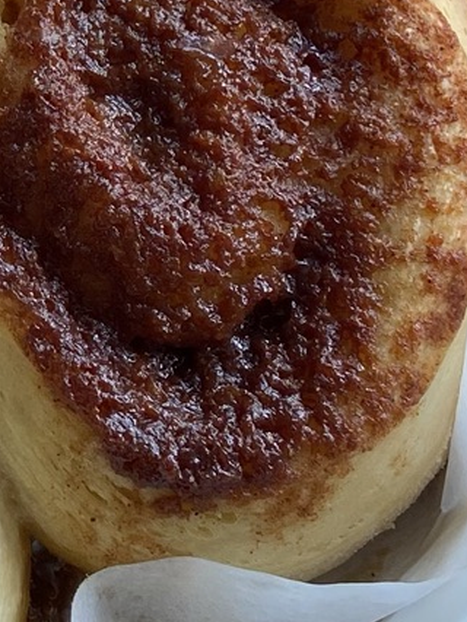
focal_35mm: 122
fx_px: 2192
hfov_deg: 11.5
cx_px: -285
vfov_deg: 15.9
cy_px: 61
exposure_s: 1/125
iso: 50
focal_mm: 4.25
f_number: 1.8
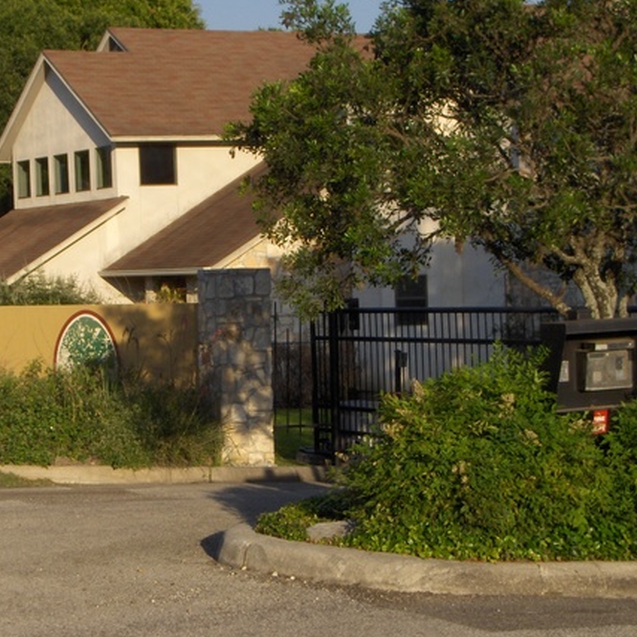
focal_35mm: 90
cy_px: 330
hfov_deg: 19.2
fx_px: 1874
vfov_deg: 19.3
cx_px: 164
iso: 100
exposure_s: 1/353
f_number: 5.9
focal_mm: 11.2
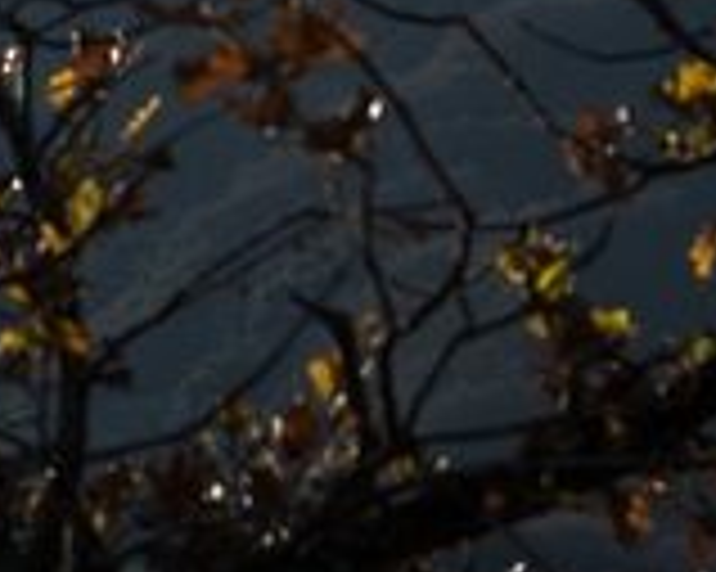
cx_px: 775
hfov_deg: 5.2
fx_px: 7878
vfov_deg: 4.2
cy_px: 50
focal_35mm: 372
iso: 100
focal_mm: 105
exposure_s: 1/800
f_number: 8
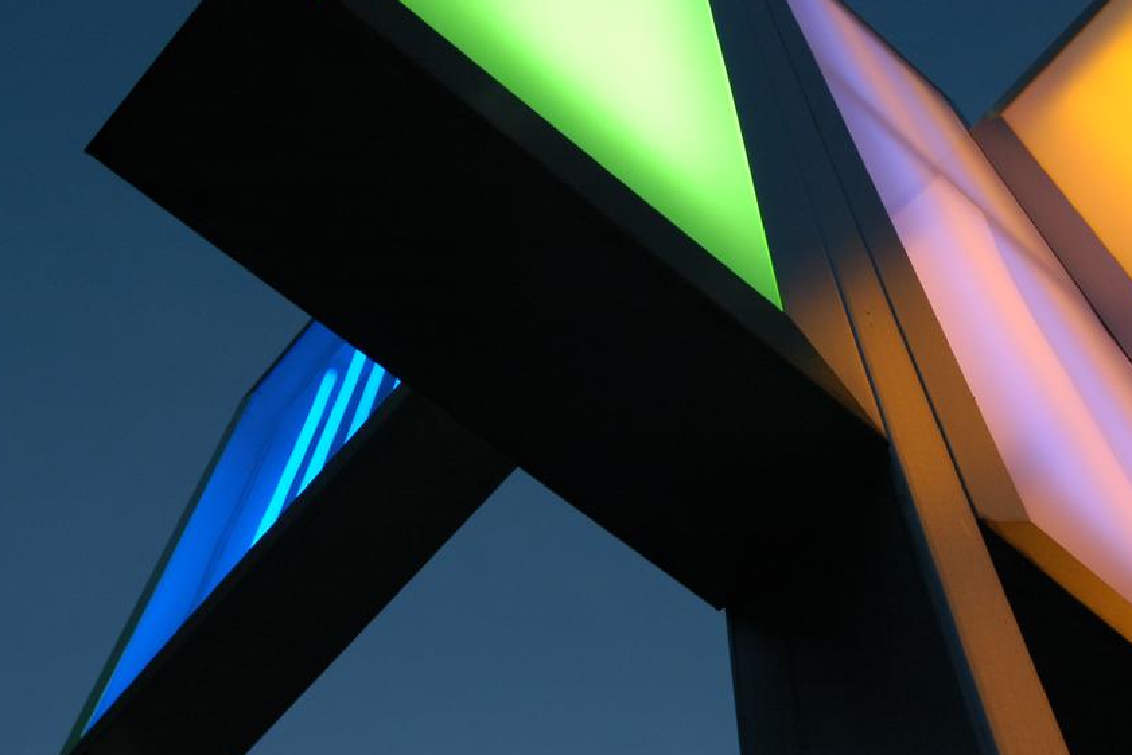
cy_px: 246
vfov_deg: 28.5
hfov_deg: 41.5
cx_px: 725
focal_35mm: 47
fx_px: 1478
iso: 400
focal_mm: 22
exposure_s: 1/125
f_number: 5.6
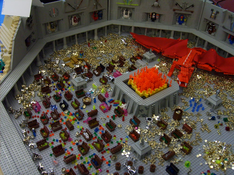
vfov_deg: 40.7
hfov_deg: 52.6
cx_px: 117
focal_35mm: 35
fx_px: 237
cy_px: 88
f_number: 2.8
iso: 100
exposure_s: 1/30
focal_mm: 5.8
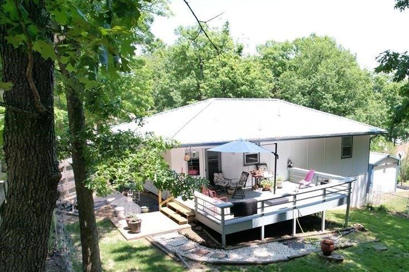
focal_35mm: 31
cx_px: 286
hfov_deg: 58.4
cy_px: 187
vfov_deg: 41.6
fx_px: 352
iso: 100
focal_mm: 8.38
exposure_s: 1/500
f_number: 2.8
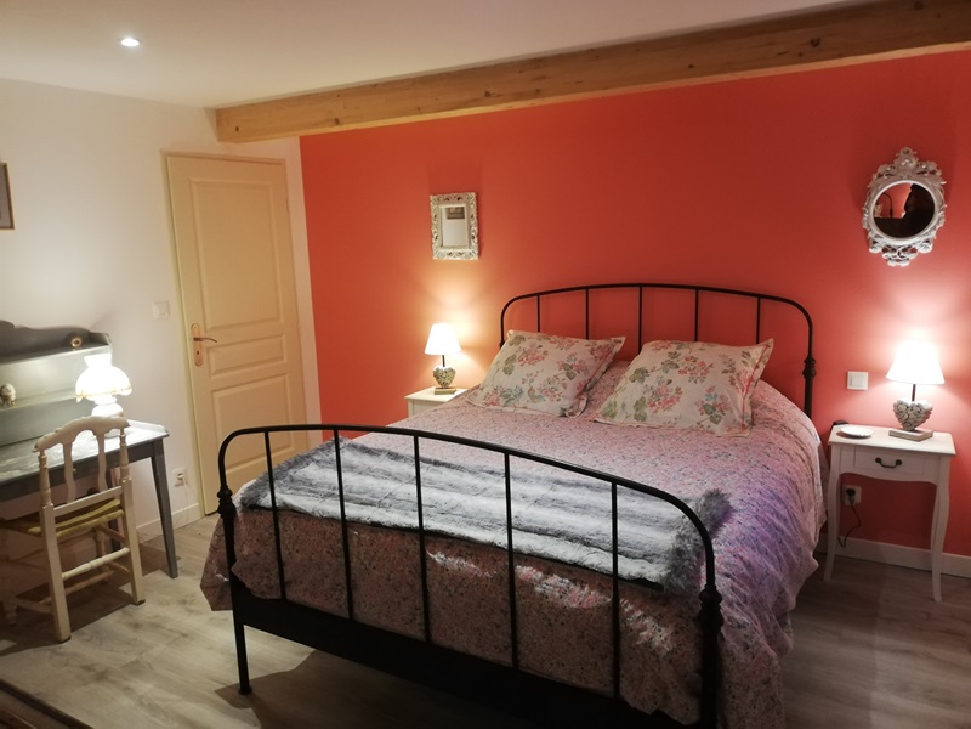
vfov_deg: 53.1
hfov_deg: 67.3
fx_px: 729
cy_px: 364
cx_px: 486
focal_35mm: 26
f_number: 2.2
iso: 320
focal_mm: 3.81
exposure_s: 1/25
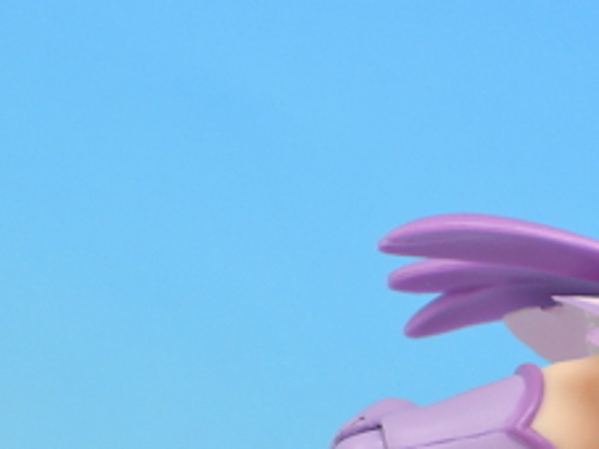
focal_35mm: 317
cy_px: 433
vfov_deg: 4.7
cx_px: 734
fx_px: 5483
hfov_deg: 6.2
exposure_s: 1/2.5
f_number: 7.1
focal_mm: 25.5
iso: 80
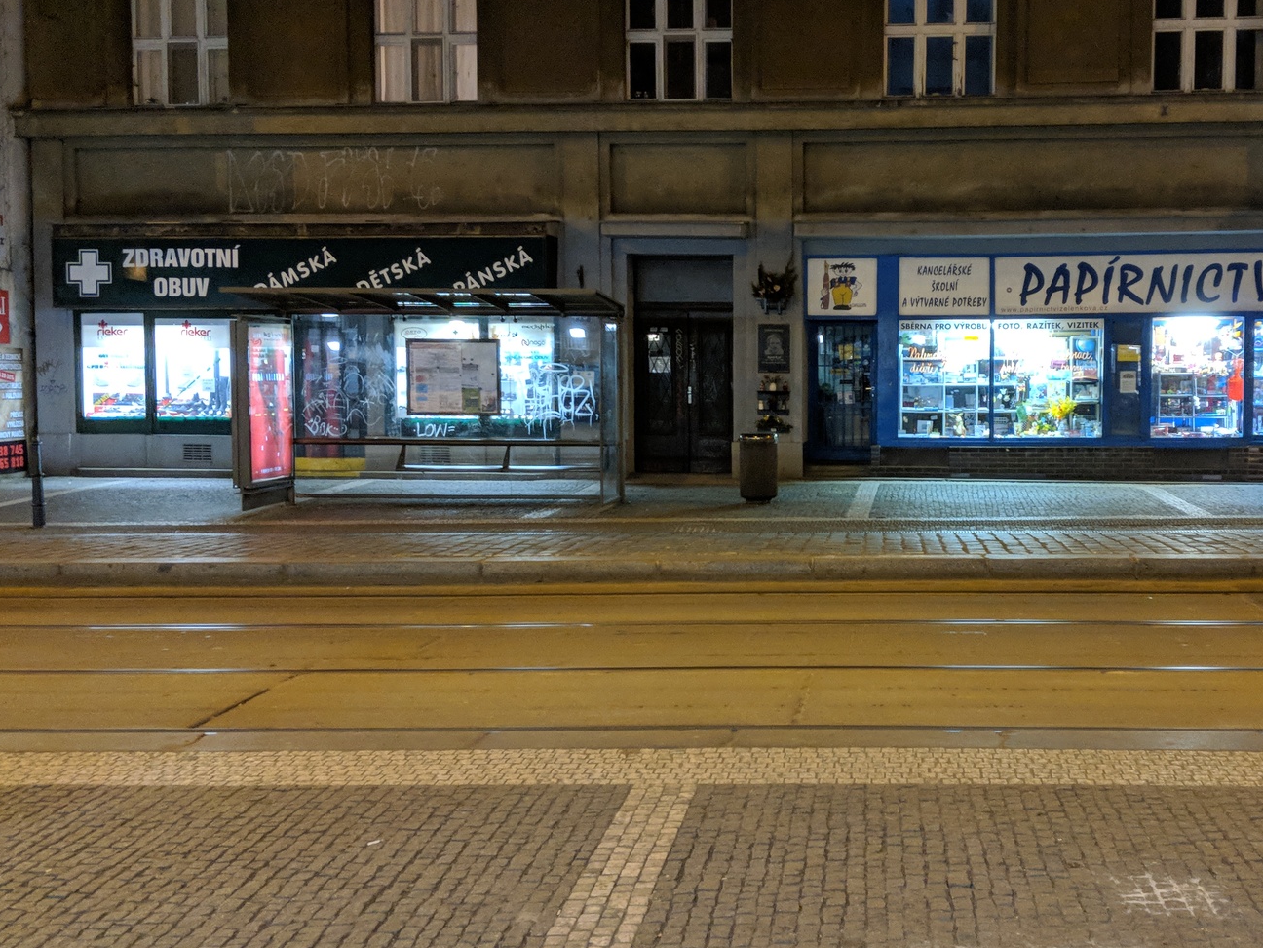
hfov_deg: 46.1
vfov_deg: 36.0
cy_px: 457
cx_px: 833
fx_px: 1459
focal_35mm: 40
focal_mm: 4.44
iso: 400
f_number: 1.8
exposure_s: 1/33.4
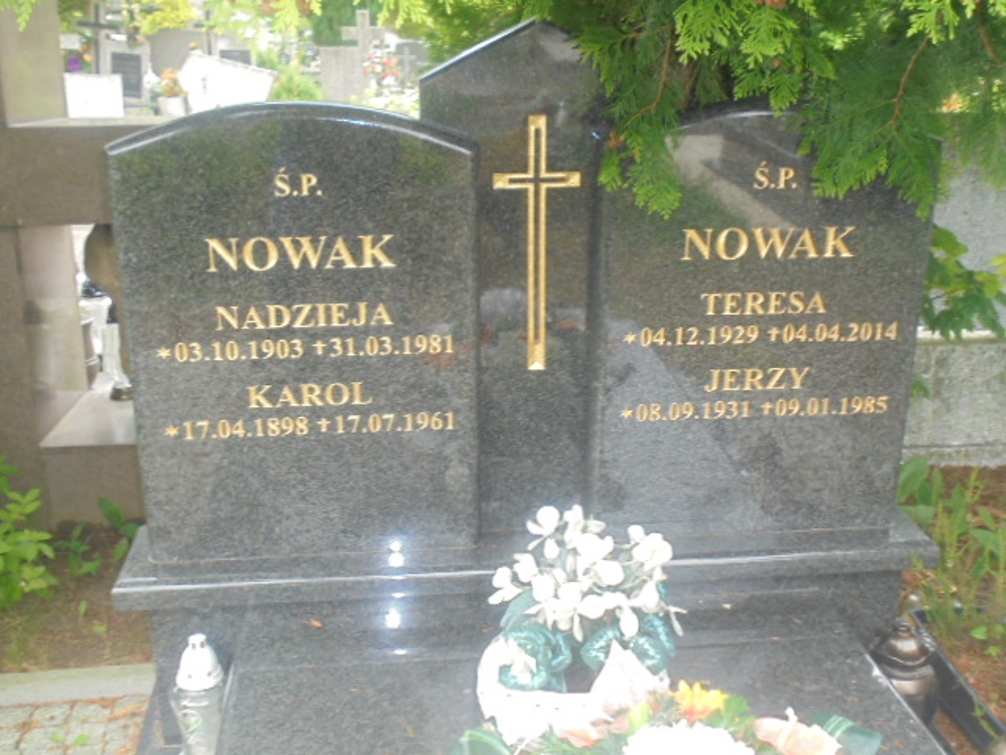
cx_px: 503
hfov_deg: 49.0
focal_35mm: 38
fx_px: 1104
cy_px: 378
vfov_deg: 37.7
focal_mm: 6.9
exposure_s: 1/30
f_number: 4.2
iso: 250
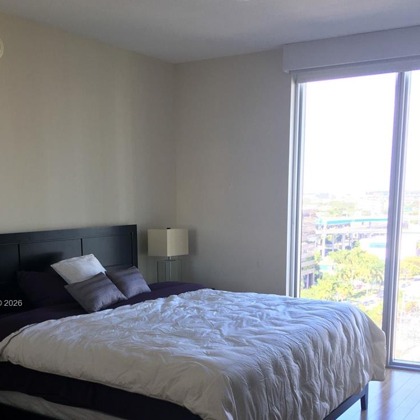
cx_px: 174
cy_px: 304
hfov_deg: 39.9
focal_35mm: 42
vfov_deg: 39.2
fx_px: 577
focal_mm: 4.15
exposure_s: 1/60
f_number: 2.2
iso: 32
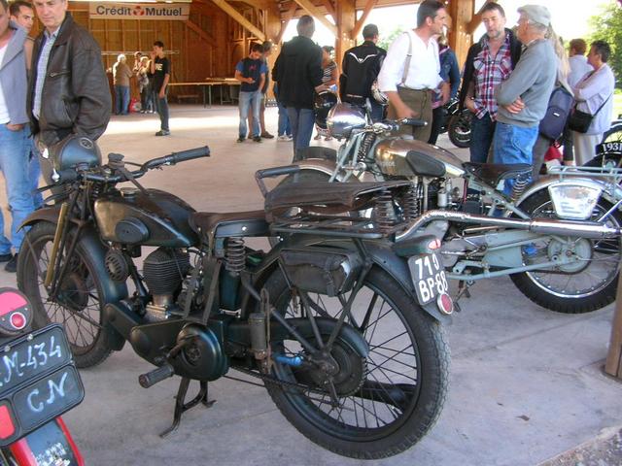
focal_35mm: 35
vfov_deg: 40.7
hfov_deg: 52.6
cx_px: 311
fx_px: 629
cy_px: 233
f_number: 2.8
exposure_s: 1/30
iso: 50
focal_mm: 5.8
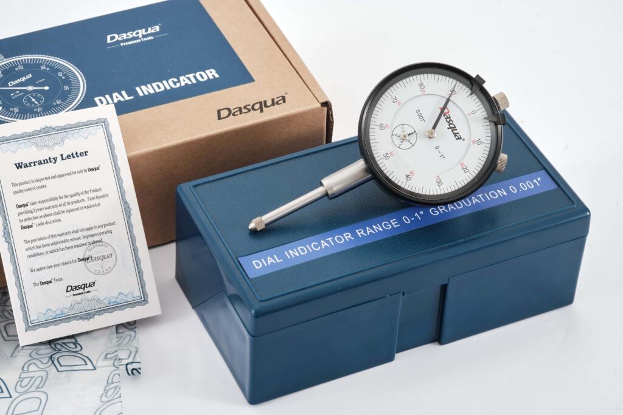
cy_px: 208
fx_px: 1558
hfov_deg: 22.6
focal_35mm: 90
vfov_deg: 15.2
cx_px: 312
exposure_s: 1/160
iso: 80
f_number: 16
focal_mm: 60
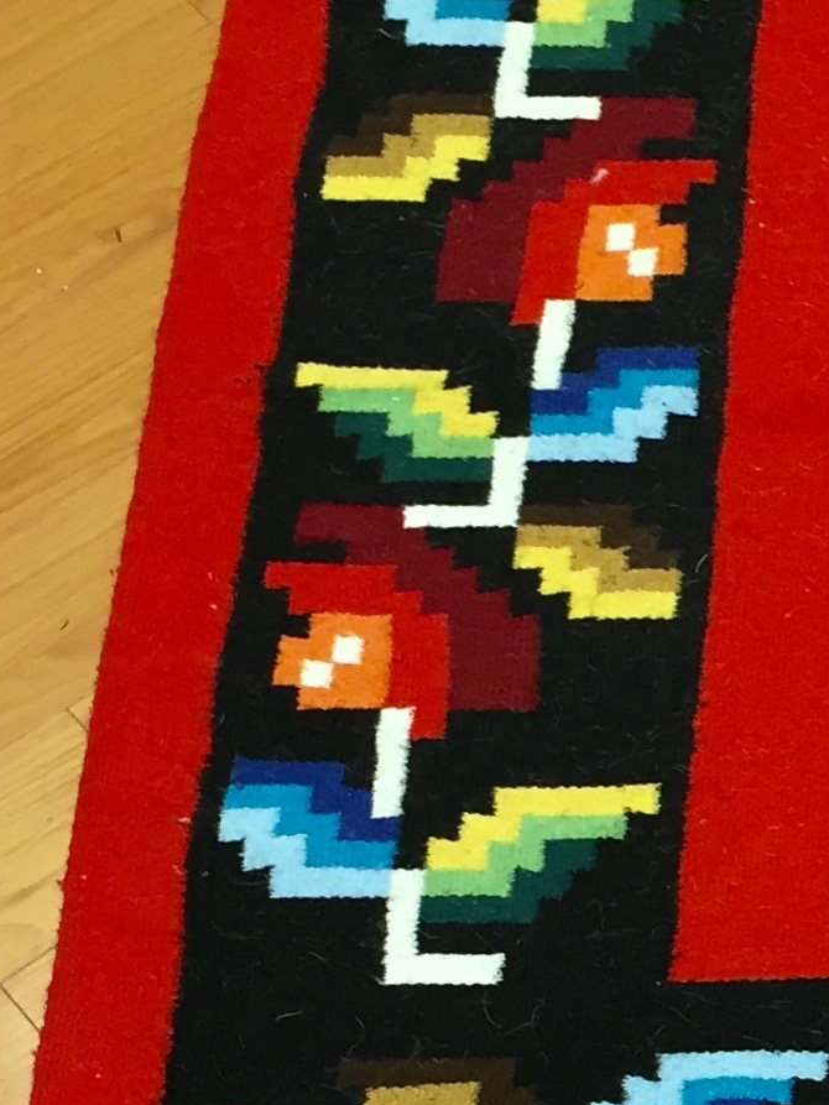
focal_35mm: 106
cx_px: 1187
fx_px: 3384
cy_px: 1030
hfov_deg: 13.3
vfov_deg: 18.2
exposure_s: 1/30
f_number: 2.2
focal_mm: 4.15
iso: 64
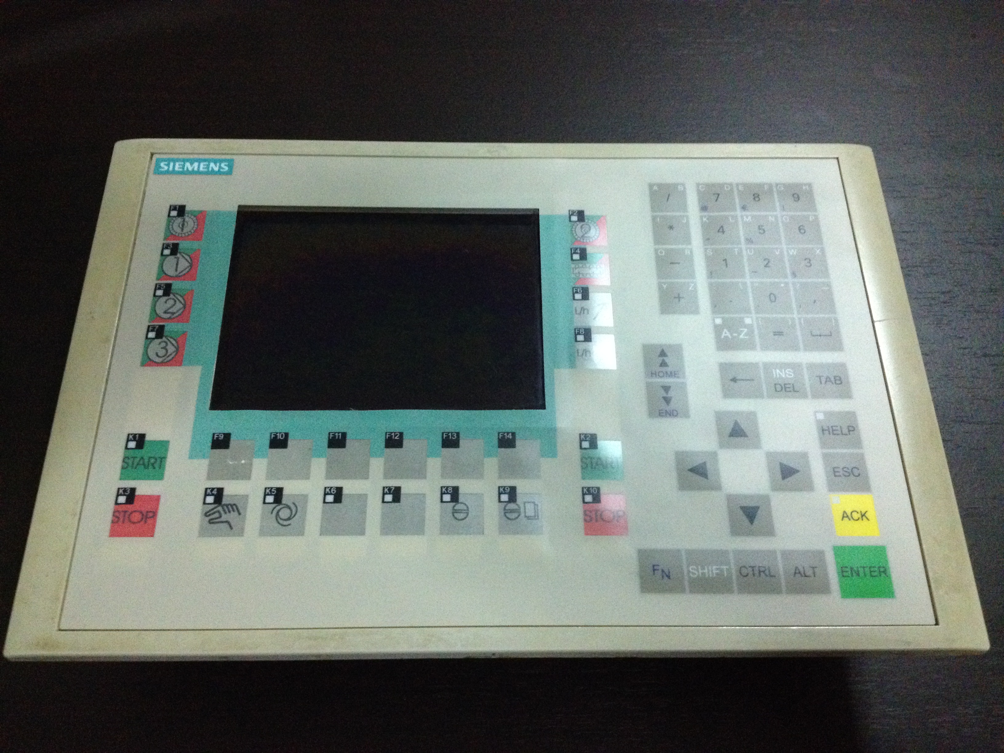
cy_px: 376
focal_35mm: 35
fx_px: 1015
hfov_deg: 52.6
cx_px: 502
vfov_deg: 40.7
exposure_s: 1/17
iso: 400
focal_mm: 4.28
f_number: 2.4
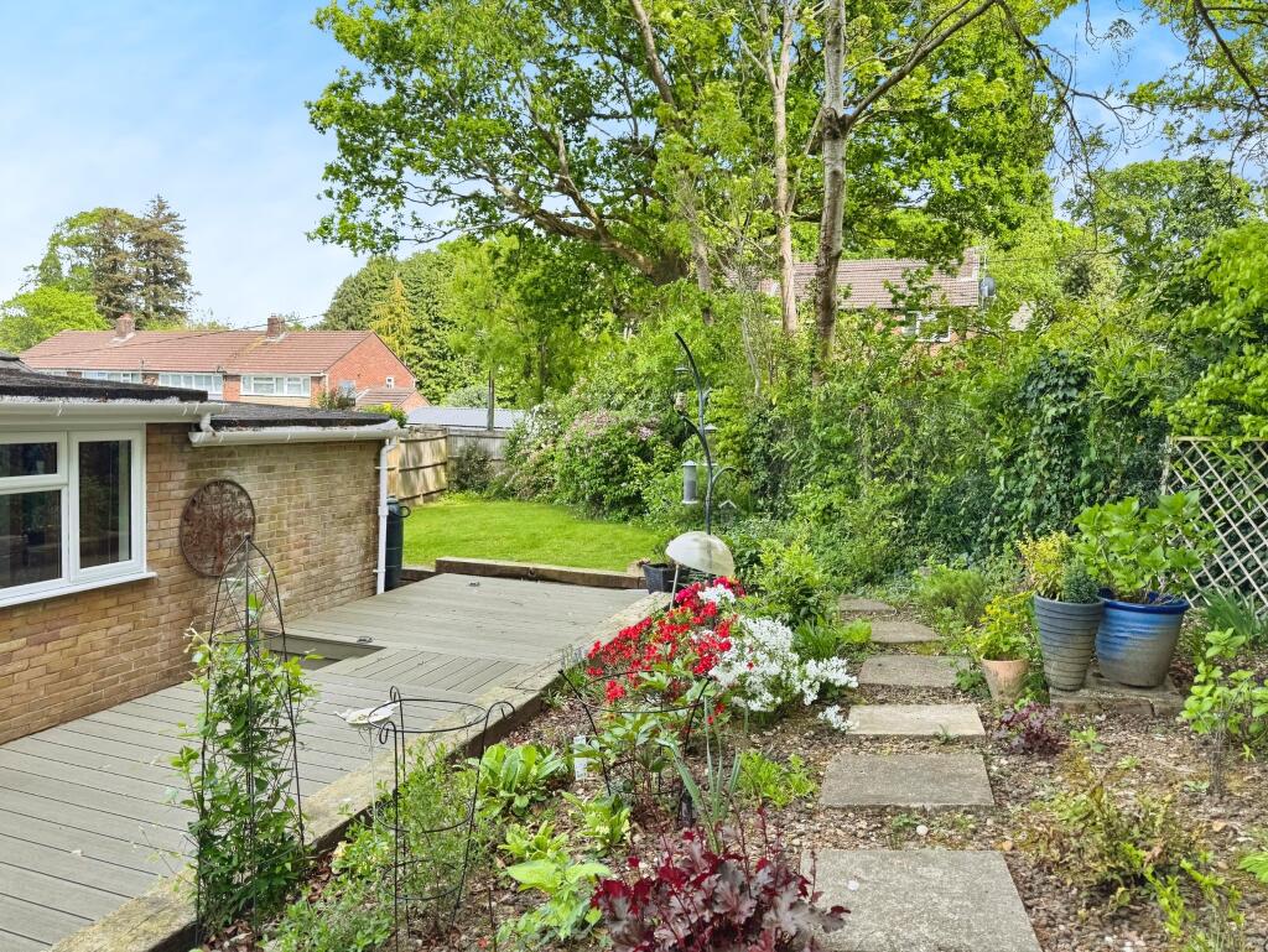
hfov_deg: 71.6
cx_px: 634
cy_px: 476
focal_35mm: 24
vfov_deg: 56.9
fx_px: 880
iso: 80
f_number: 1.78
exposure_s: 1/765
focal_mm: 6.76
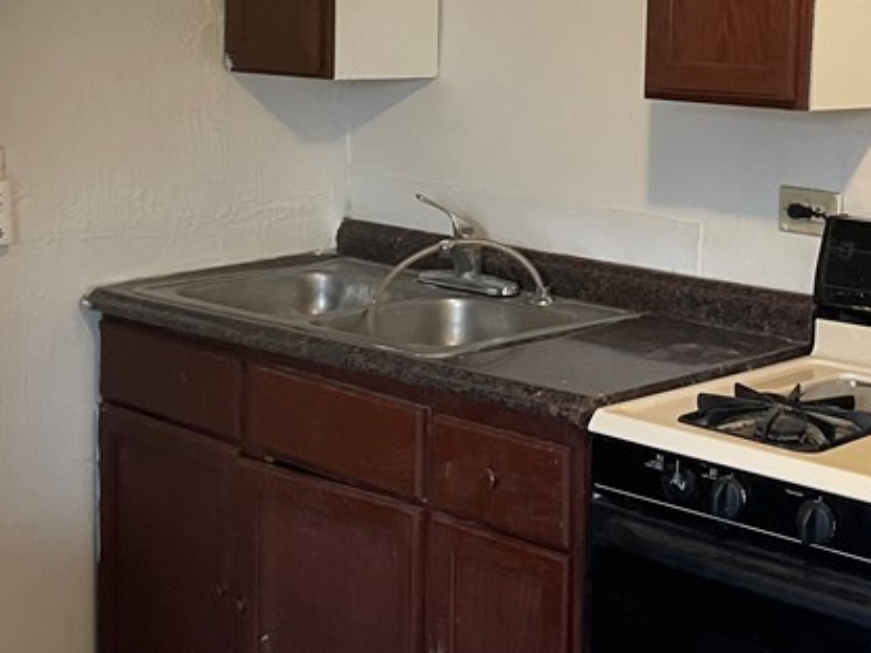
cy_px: 134
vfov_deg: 22.6
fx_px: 1610
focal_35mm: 64
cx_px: 563
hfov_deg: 30.1
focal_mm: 4.2
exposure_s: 1/60
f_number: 1.6
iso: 400
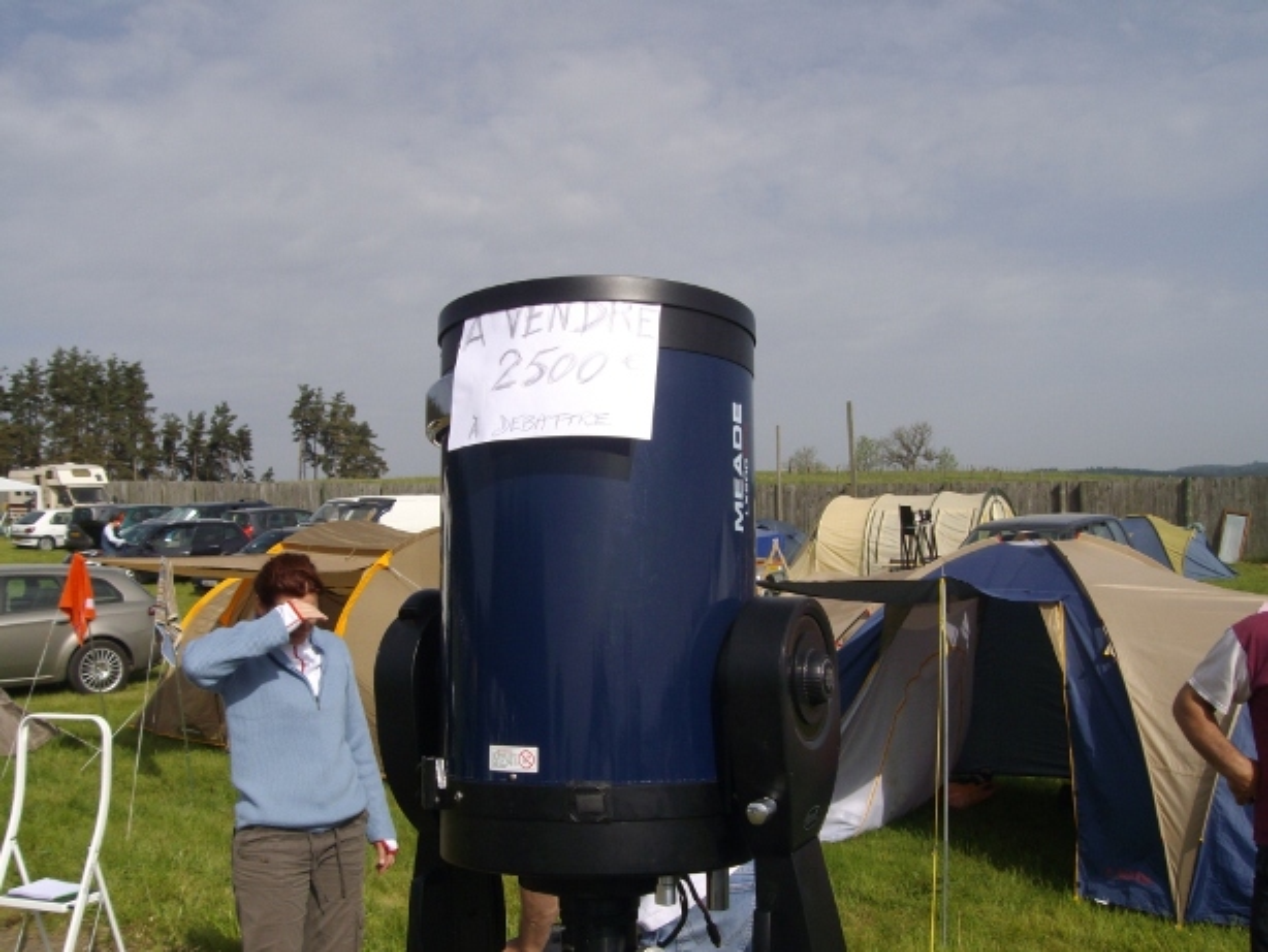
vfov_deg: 39.7
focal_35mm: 36
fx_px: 1319
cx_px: 634
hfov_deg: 51.3
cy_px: 476
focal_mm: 6
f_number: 4.8
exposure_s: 1/800
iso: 80
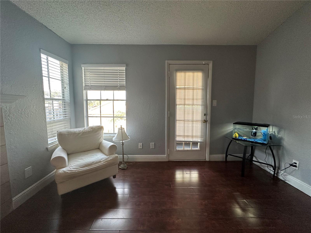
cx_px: 156
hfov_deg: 102.1
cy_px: 116
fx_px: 126
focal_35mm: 14
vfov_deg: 85.7
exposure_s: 1/99
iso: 200
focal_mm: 2.22
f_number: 2.2
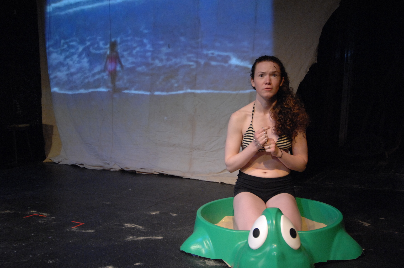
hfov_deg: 53.2
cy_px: 134
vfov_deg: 36.8
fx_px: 403
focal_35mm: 36
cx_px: 202
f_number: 4
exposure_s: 1/30
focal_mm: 24
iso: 800
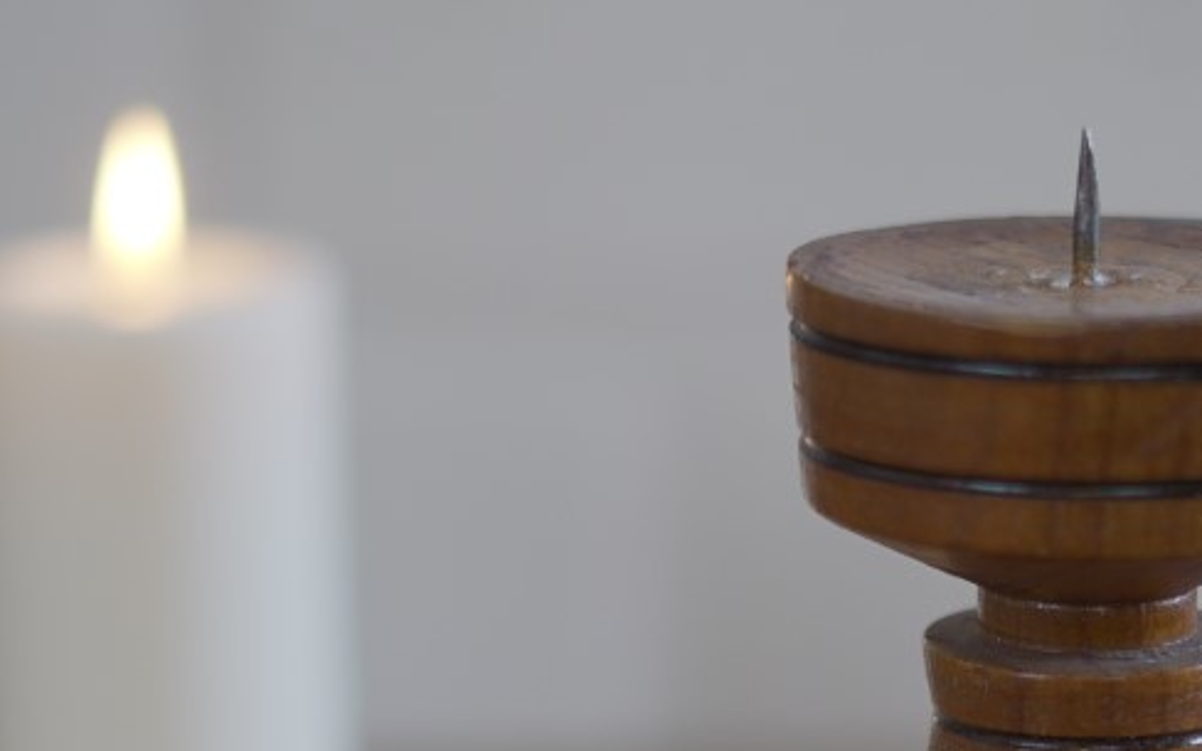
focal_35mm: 169
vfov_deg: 7.7
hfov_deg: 12.3
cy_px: 845
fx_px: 5536
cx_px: 929
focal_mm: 50
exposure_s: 1/320
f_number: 1.8
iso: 250
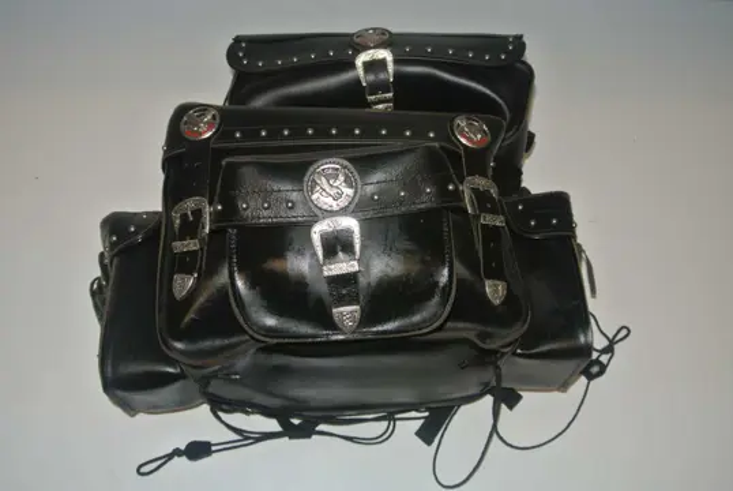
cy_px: 246
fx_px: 754
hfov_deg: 51.8
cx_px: 366
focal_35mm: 37
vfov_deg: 36.0
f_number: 4
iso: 200
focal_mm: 14
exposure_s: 1/60
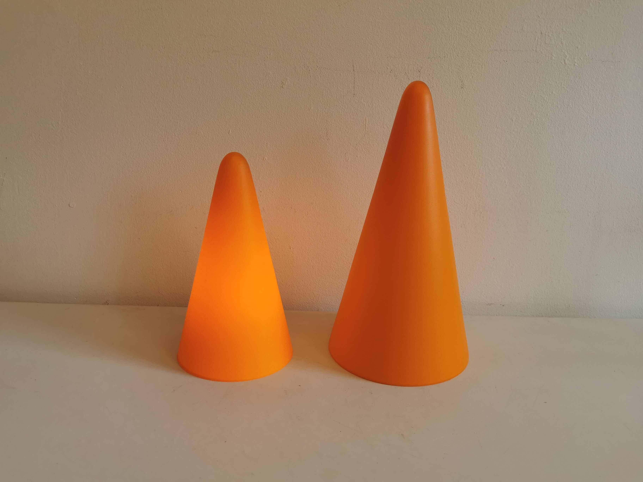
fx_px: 502
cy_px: 241
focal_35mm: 27
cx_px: 322
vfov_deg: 51.4
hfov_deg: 65.3
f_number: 1.6
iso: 50
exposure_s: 1/526
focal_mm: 5.56
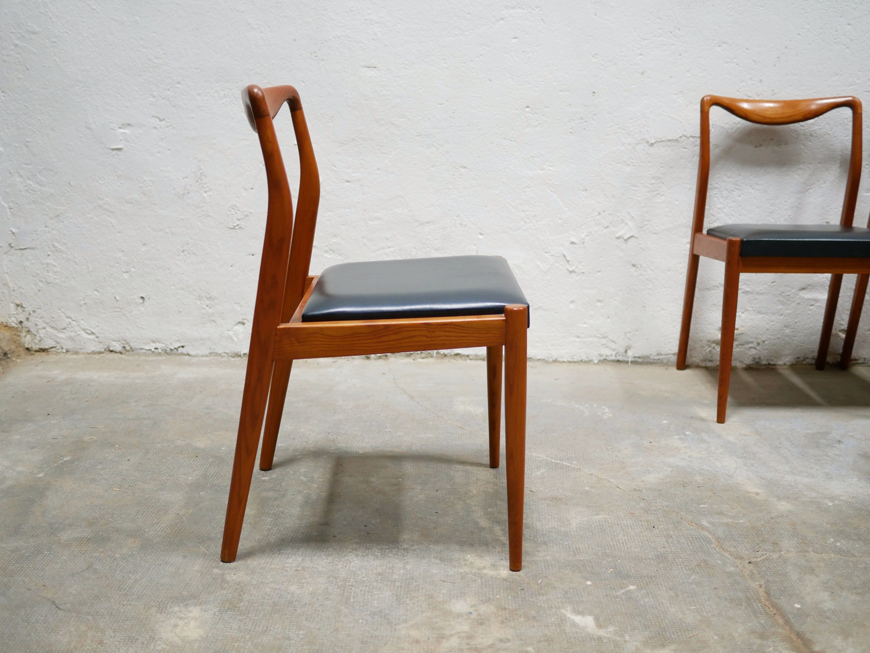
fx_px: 1006
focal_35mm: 40
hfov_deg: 46.8
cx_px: 435
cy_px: 326
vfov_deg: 36.0
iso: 500
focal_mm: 20
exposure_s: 1/60
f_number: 1.7
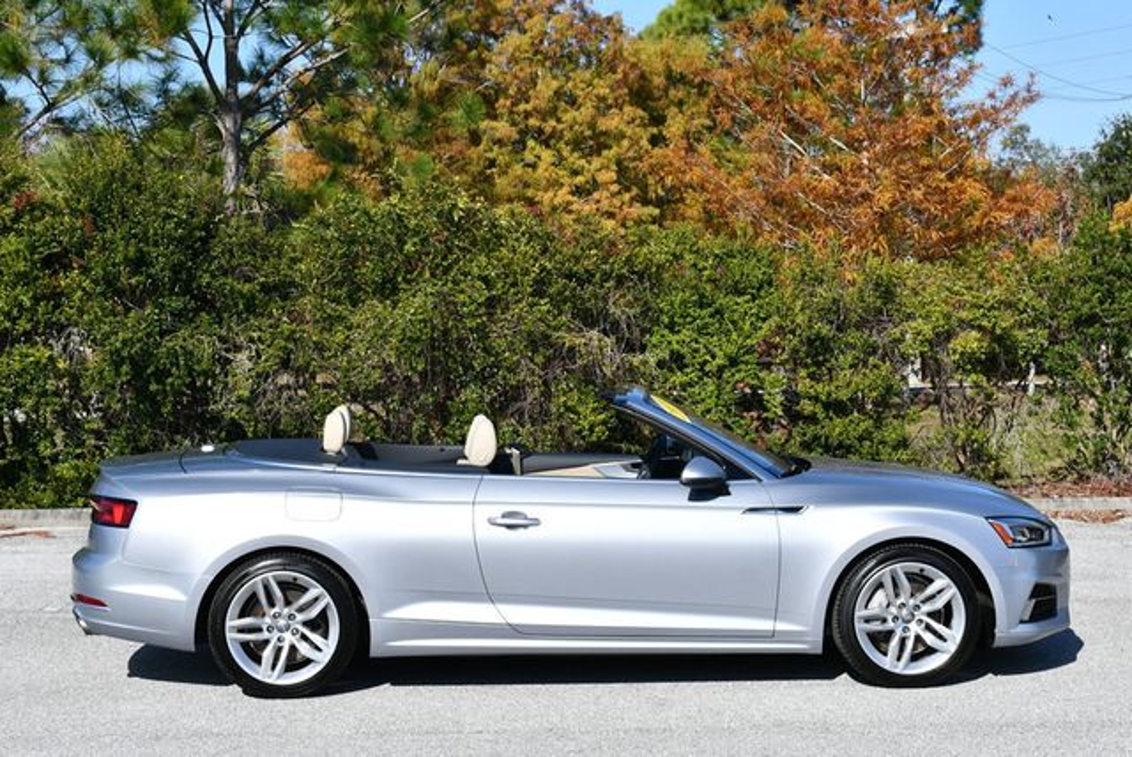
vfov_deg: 19.0
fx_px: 2266
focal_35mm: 72
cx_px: 566
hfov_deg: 28.0
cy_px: 378
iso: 100
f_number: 9
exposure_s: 1/320
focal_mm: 36
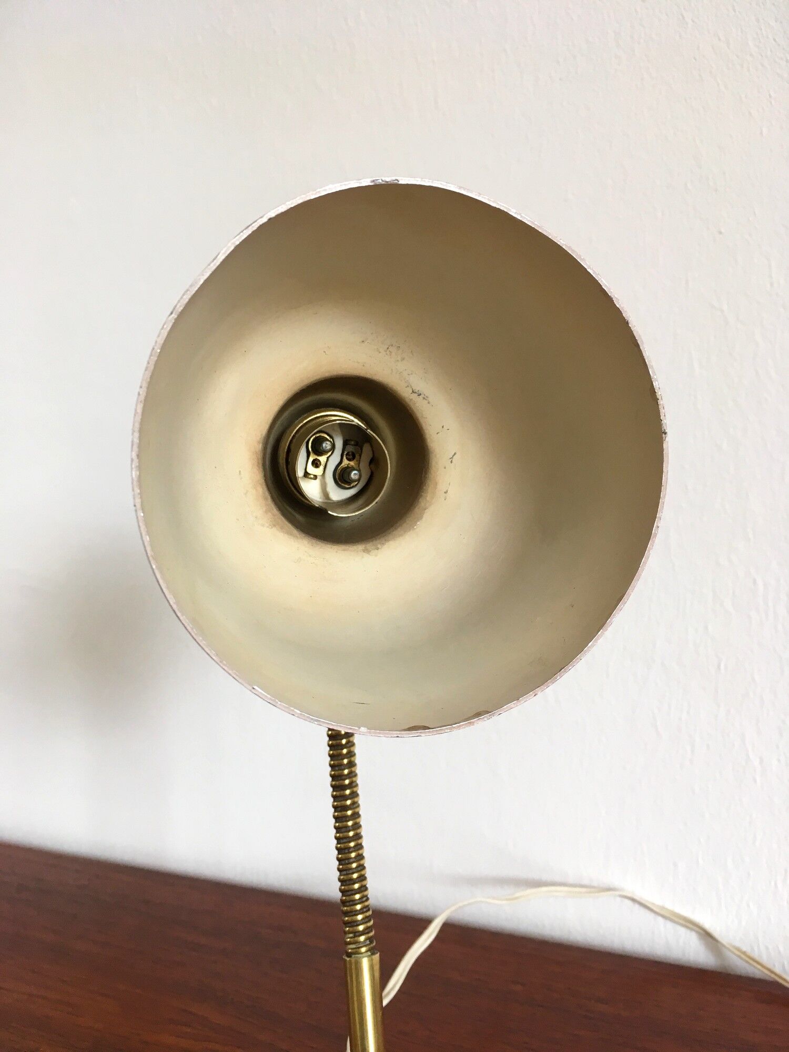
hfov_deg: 48.2
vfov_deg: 61.7
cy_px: 526
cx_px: 394
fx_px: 881
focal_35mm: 29
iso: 32
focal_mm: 4.15
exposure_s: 1/33
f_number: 2.2
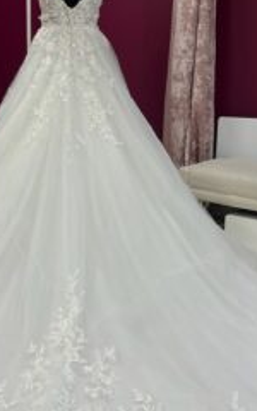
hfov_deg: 26.0
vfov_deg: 41.0
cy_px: 179
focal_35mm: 49
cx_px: 60
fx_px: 549
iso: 32
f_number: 1.6
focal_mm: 5.1
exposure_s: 1/141
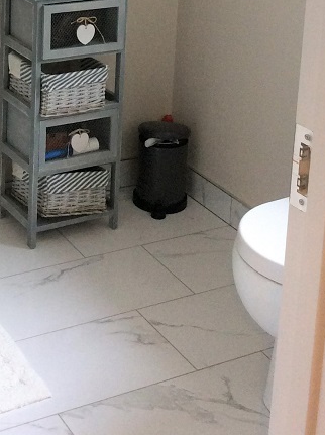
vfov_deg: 23.7
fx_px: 966
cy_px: -51
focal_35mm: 77
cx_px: 52
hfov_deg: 18.9
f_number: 2.4
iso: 100
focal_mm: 3.3
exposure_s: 1/25
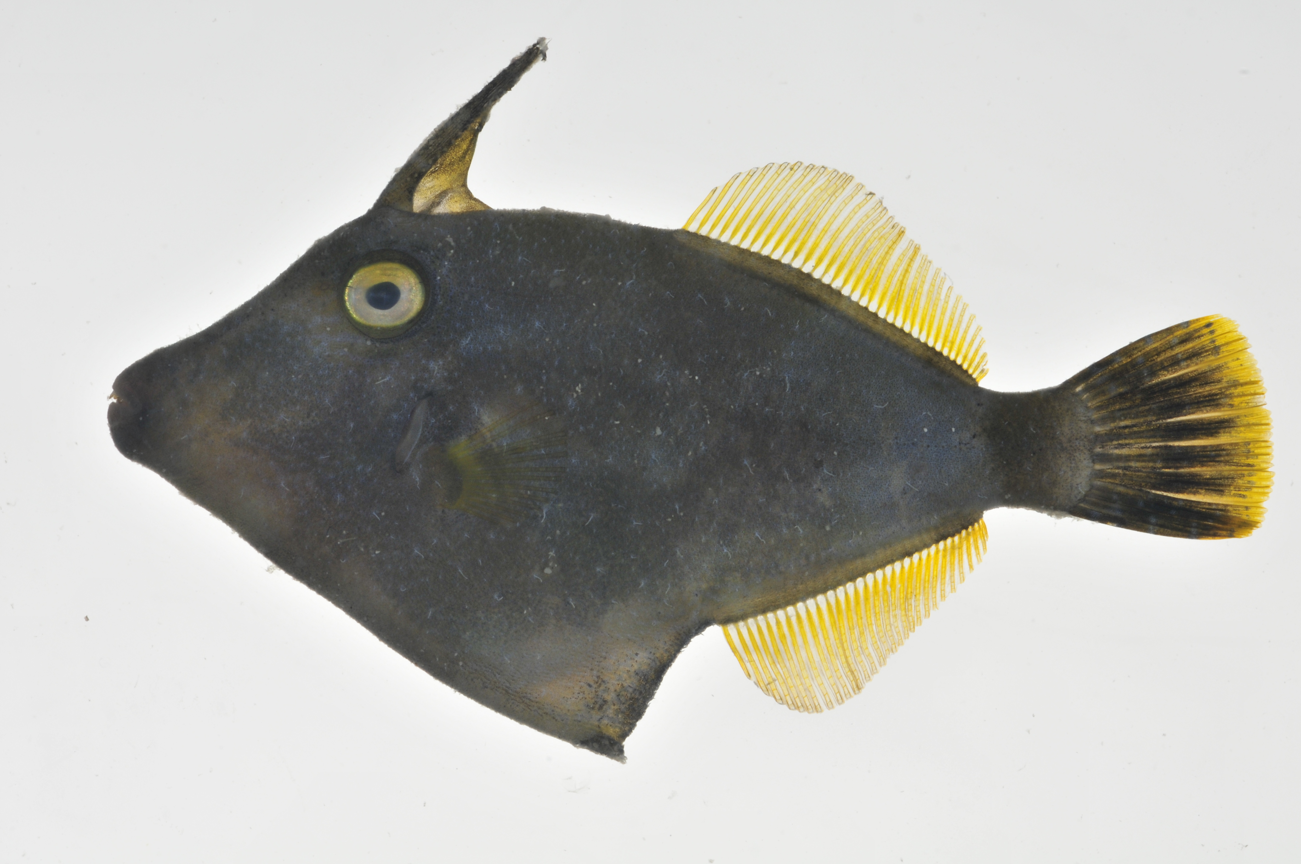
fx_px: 5685
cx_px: 650
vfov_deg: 8.7
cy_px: 432
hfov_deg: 13.1
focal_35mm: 158
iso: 200
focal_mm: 105
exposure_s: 1/60
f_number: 22
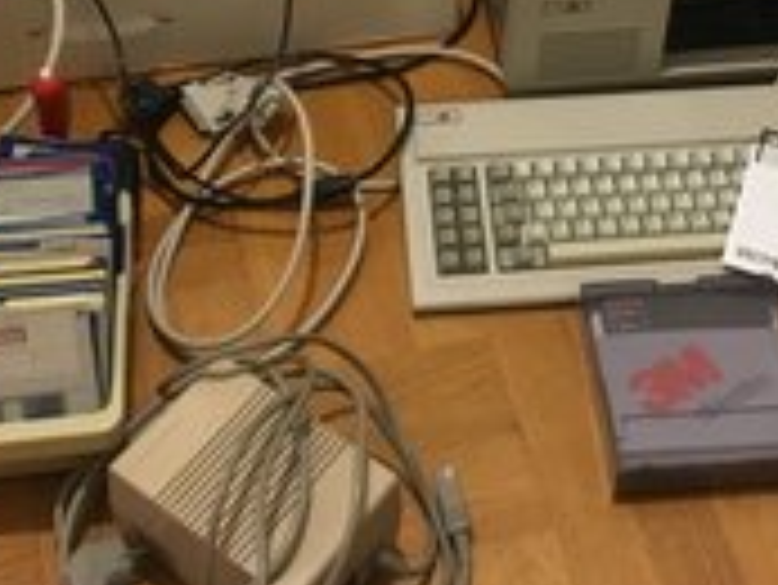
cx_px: 472
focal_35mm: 67
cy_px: -36
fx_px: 1507
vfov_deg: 21.0
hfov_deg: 28.9
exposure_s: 1/17
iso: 200
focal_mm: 4.15
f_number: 2.2
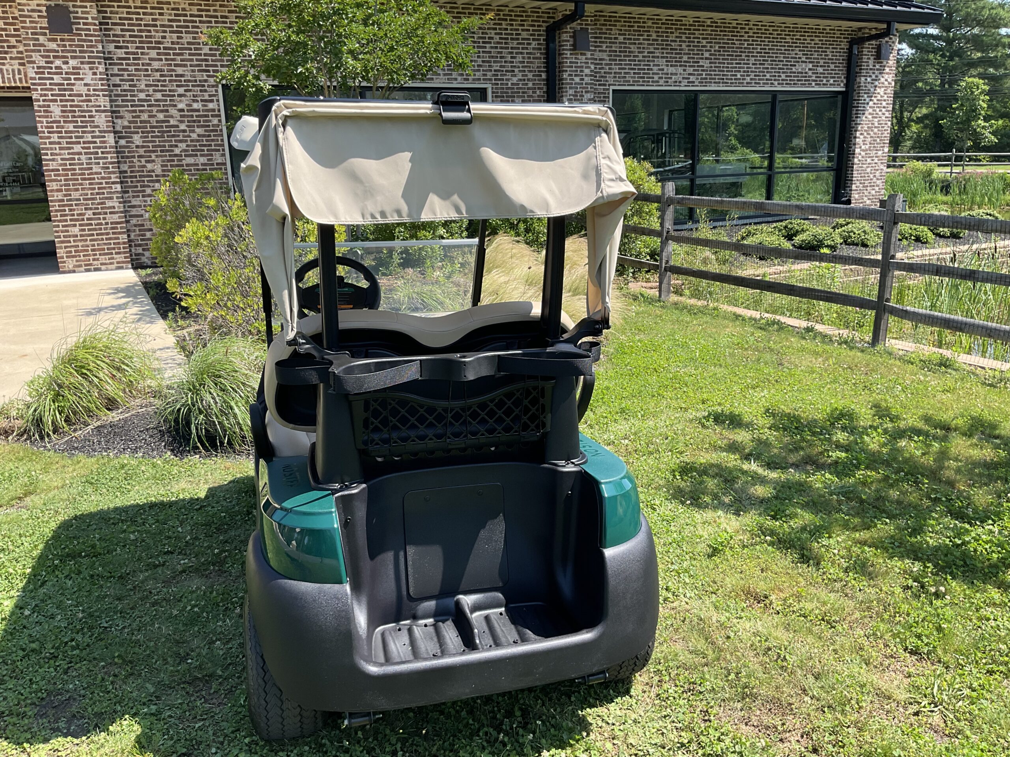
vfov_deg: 48.2
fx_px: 846
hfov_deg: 61.7
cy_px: 378
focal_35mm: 29
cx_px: 505
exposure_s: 1/635
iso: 16
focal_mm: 3
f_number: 1.8
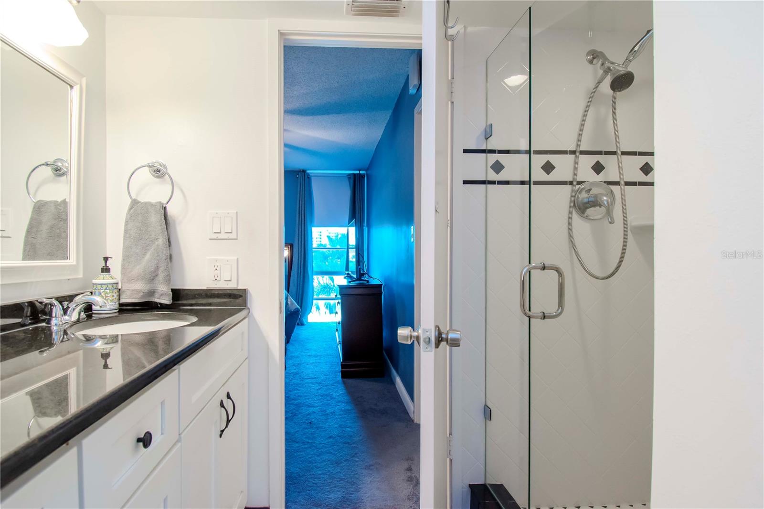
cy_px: 254
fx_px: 414
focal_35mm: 20
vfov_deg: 63.2
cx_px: 382
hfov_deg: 85.4
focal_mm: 13
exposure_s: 1/15
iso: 800
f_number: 8
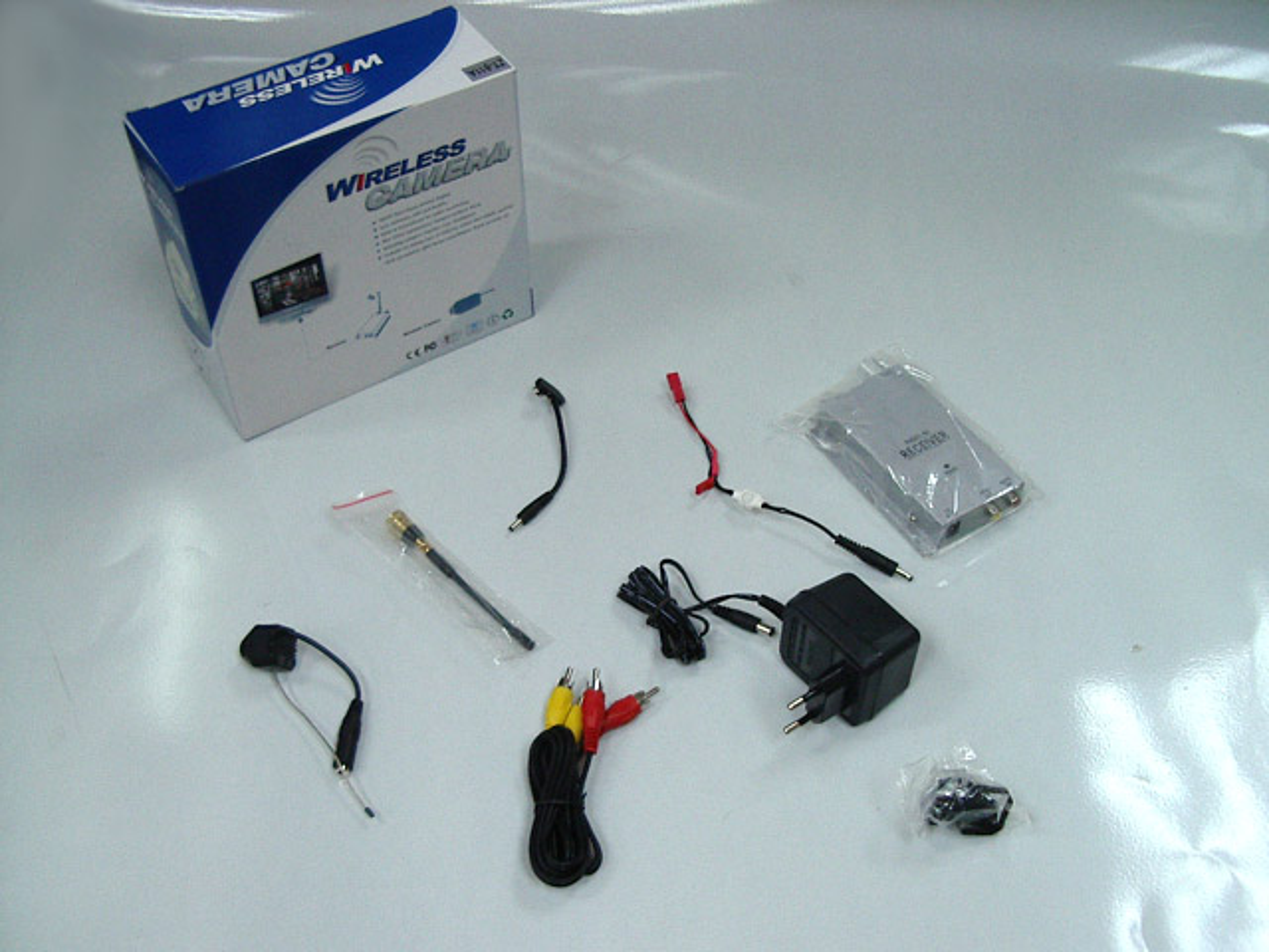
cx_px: 634
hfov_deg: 49.0
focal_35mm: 38
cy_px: 476
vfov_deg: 37.7
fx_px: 1393
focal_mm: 5.8
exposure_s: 1/50
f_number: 2.6
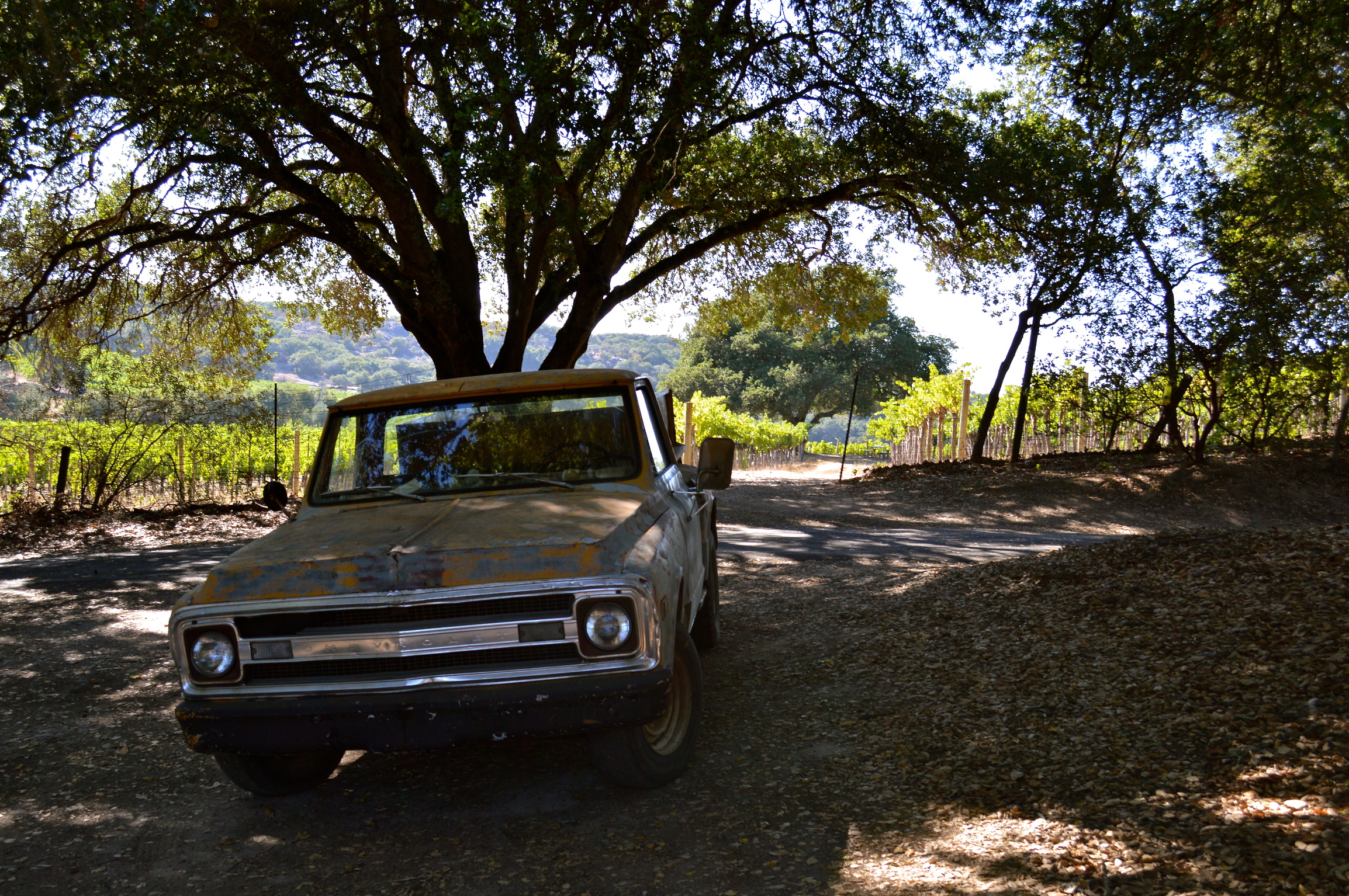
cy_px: 476
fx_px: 1460
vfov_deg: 34.1
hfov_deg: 49.6
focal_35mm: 39
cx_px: 646
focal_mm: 24
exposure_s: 1/125
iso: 140
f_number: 5.6
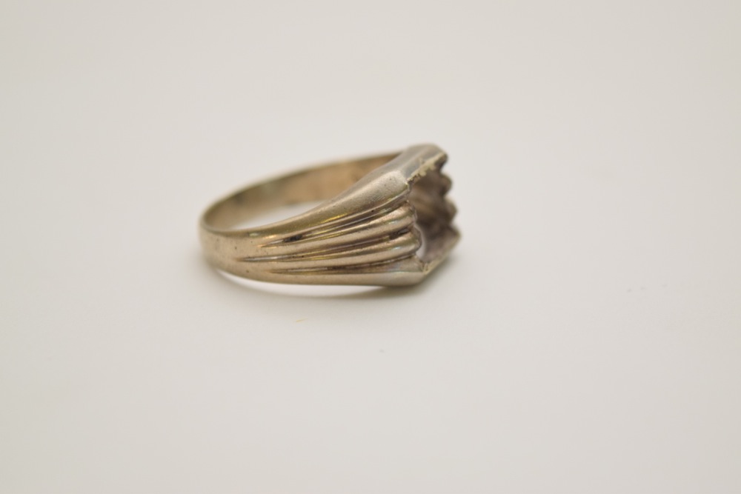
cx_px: 370
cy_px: 247
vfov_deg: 16.6
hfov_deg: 24.6
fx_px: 1698
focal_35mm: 82
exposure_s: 1/100
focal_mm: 55
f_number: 5.6
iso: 800
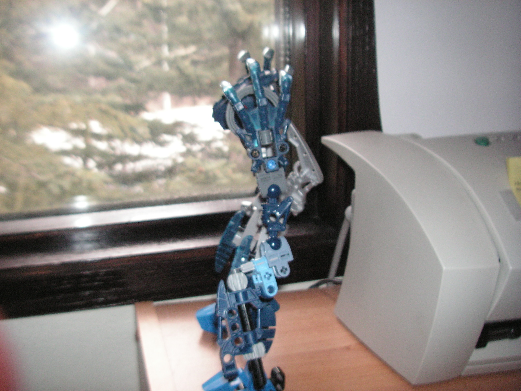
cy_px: 196
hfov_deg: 49.0
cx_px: 260
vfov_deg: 37.7
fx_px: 572
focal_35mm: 38
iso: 160
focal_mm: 6.3
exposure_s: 1/45
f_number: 3.3
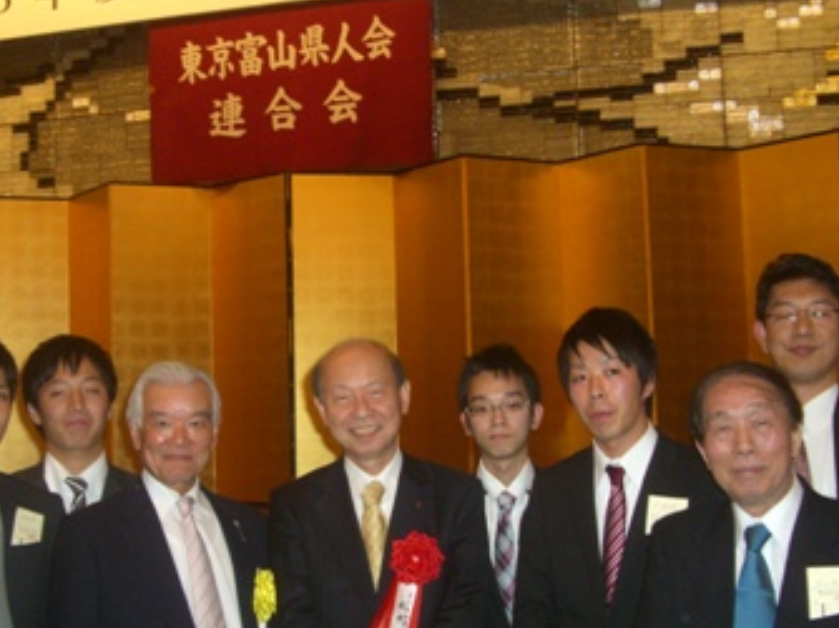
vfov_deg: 28.4
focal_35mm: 51
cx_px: 342
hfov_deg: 37.4
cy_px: 407
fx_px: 1235
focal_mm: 7.9
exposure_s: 1/60
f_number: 2.8
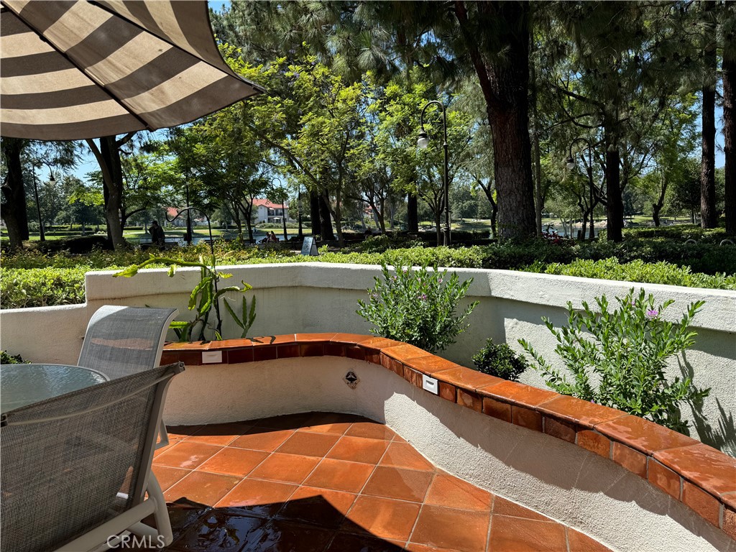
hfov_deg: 71.6
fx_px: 510
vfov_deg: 56.8
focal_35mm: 24
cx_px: 368
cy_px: 276
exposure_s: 1/2174
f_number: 1.78
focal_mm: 6.76
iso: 80
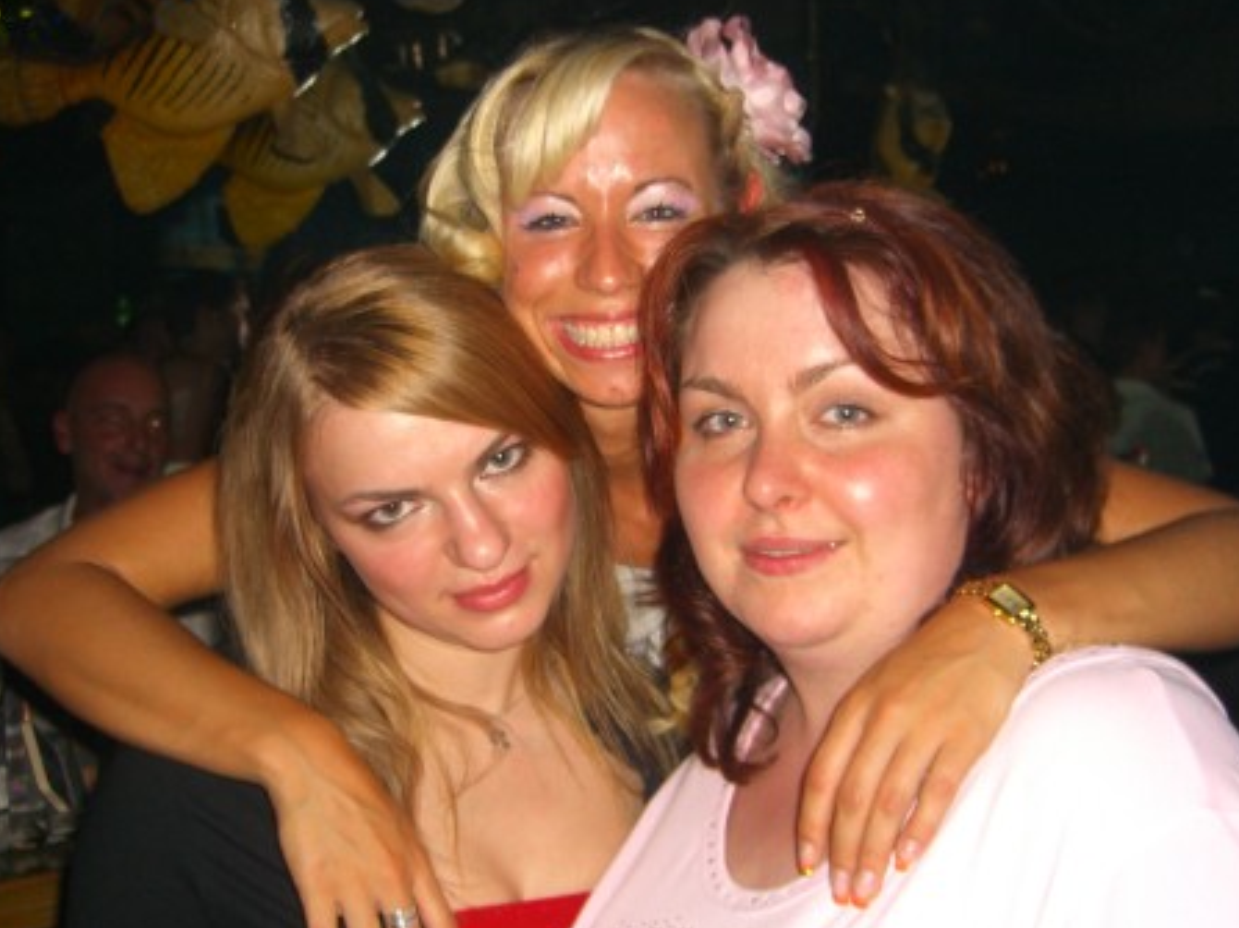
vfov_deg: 28.5
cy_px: 501
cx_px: 624
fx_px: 1825
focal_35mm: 51
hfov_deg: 37.5
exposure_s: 1/60
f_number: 2.8
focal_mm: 7.9
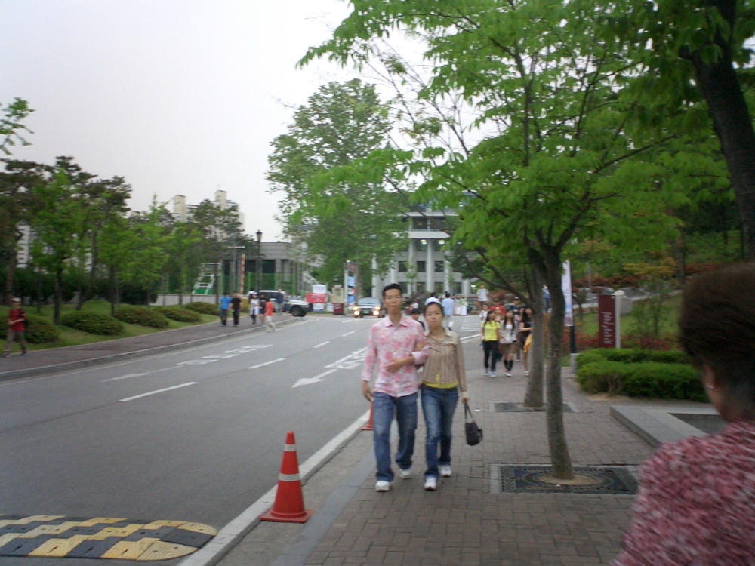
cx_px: 378
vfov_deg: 38.7
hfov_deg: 50.1
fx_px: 807
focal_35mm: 37
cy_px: 283
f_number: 3.5
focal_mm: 5.6
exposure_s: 1/60
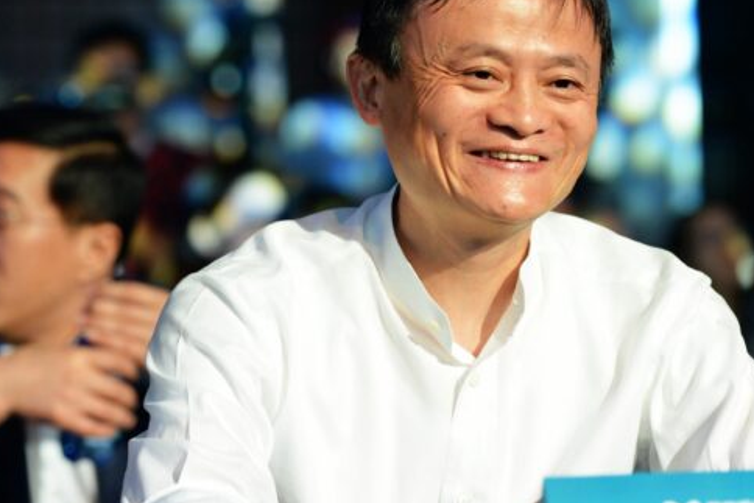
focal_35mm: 191
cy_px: 238
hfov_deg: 10.7
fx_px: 4001
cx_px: 555
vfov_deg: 7.2
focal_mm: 122
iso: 1250
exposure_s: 1/200
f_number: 4.5
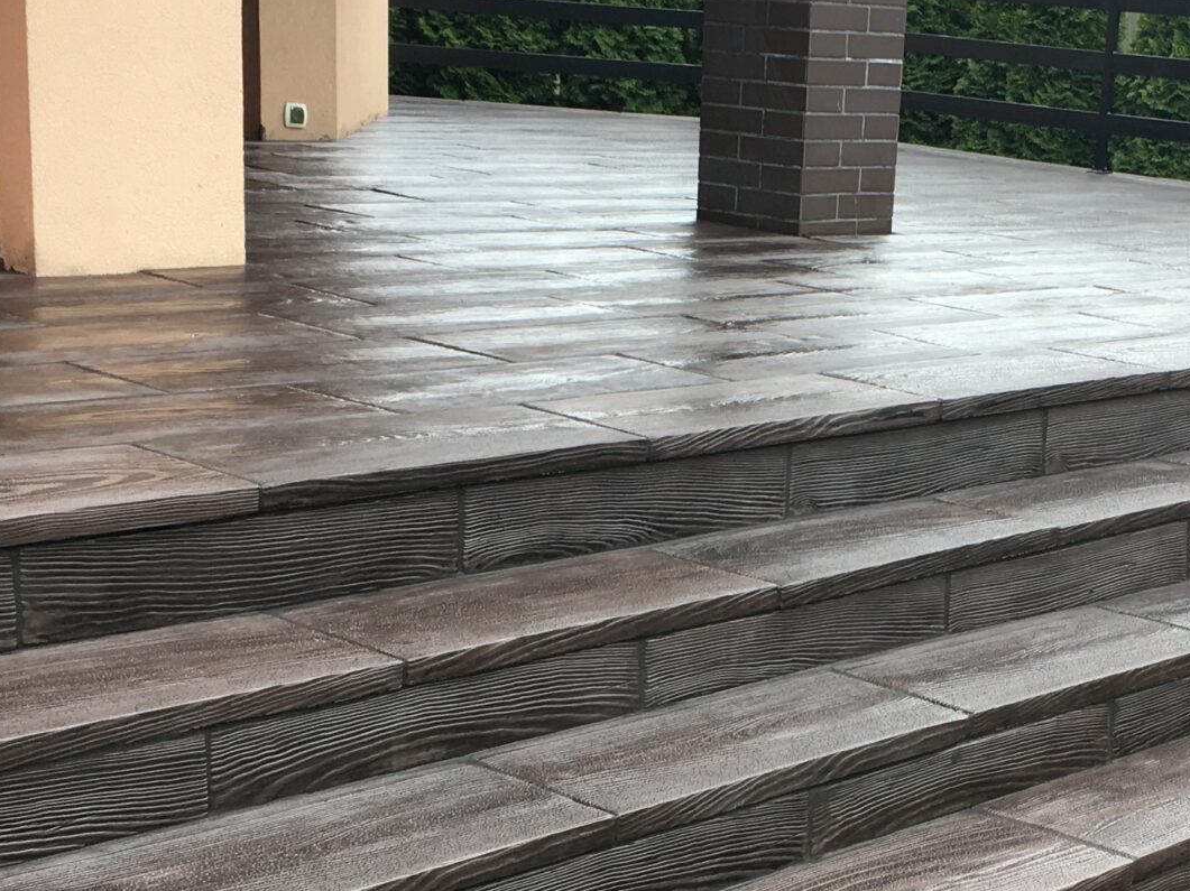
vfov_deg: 20.8
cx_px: 871
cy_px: 695
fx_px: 2406
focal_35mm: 70
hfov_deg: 27.5
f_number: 2.2
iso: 25
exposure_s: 1/50
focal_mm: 4.15
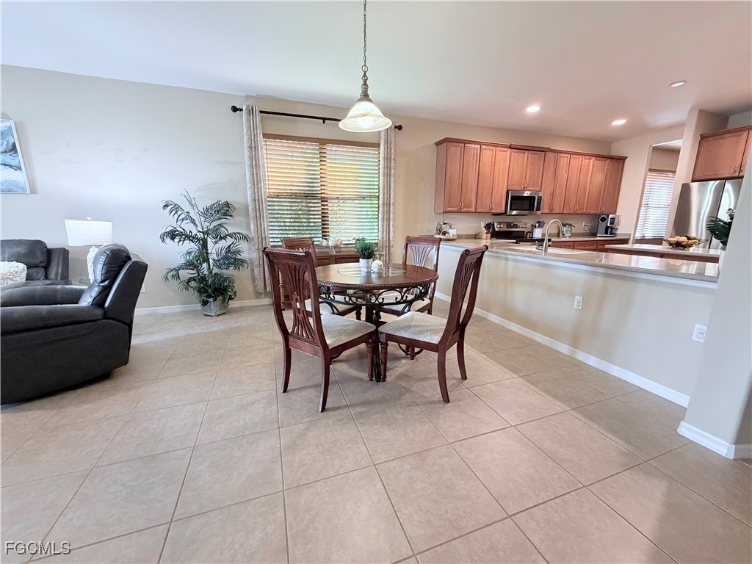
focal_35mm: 14
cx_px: 376
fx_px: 304
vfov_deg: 85.7
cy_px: 282
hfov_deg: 102.1
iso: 400
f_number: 2.2
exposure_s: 1/60
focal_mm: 2.22
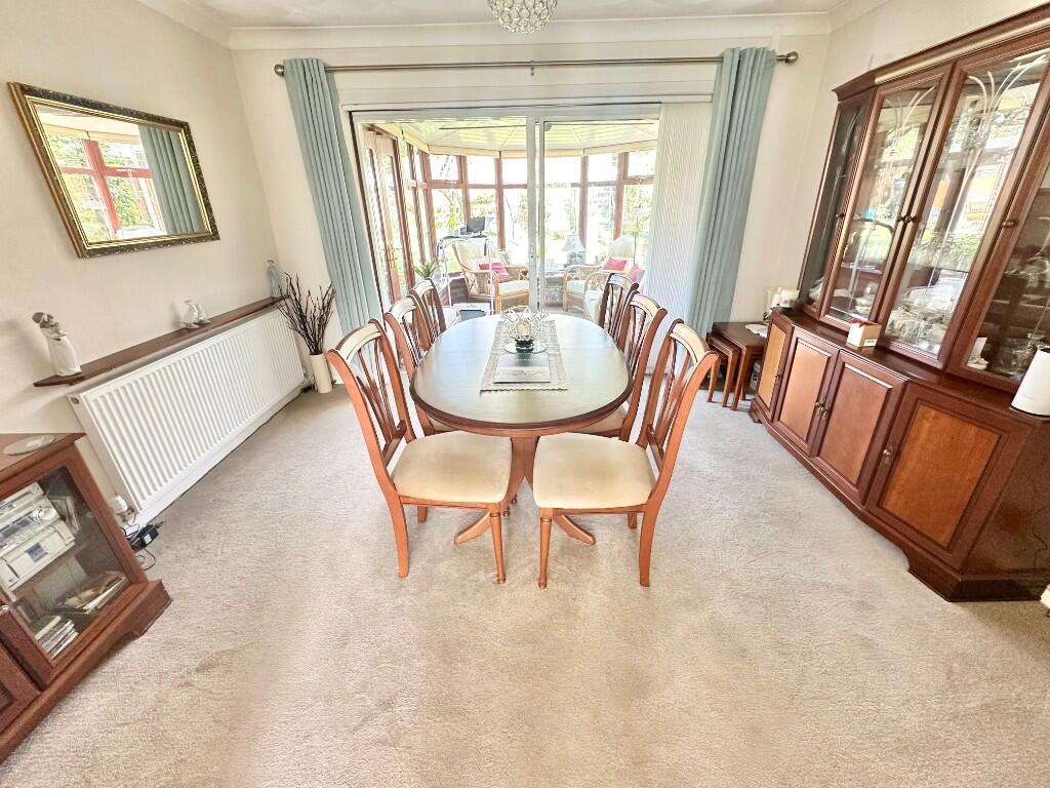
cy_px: 394
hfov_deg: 102.1
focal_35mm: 14
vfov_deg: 85.7
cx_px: 525
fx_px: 425
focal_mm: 2.22
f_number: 2.2
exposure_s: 1/61
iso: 320
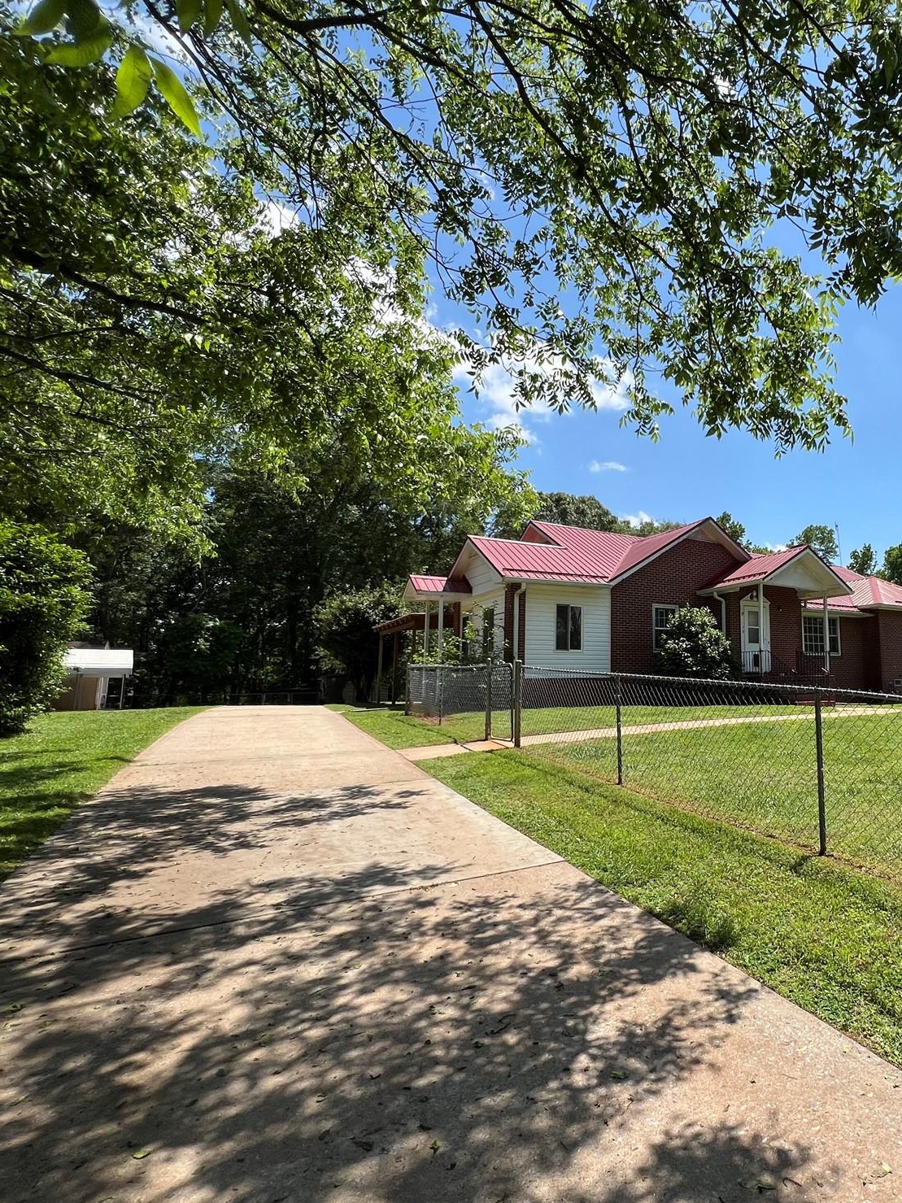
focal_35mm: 18
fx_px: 625
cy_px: 599
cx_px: 705
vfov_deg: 87.8
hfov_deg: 65.9
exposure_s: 1/1508
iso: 32
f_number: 1.8
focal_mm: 1.57
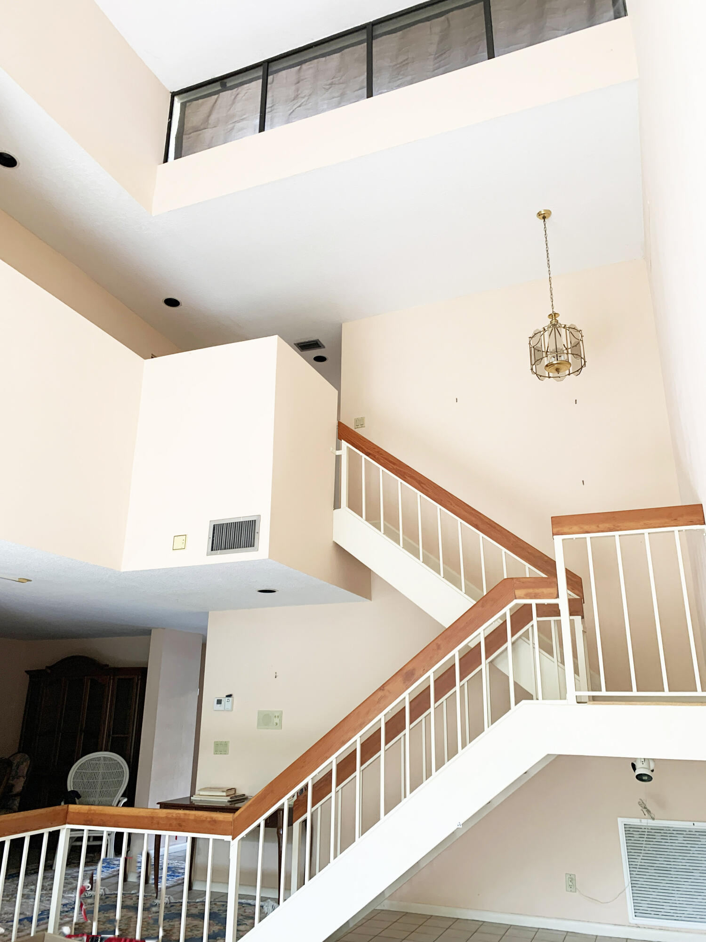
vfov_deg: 67.3
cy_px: 471
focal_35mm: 26
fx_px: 707
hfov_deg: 53.1
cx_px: 353
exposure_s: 1/60
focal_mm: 4.25
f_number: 1.8
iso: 100
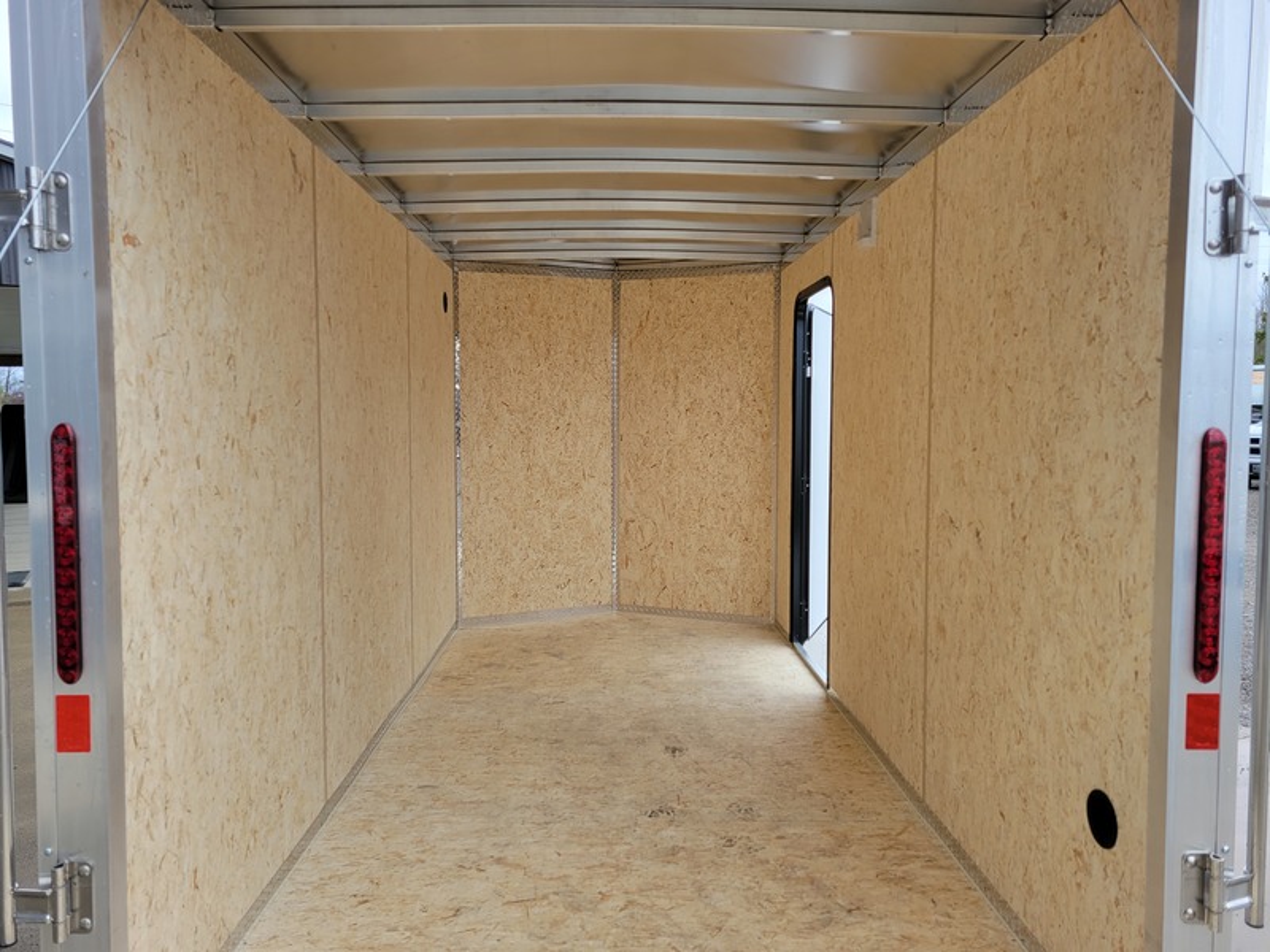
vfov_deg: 53.1
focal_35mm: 26
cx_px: 635
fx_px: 954
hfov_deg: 67.3
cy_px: 476
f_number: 1.8
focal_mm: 5.4
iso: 40
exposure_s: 1/310
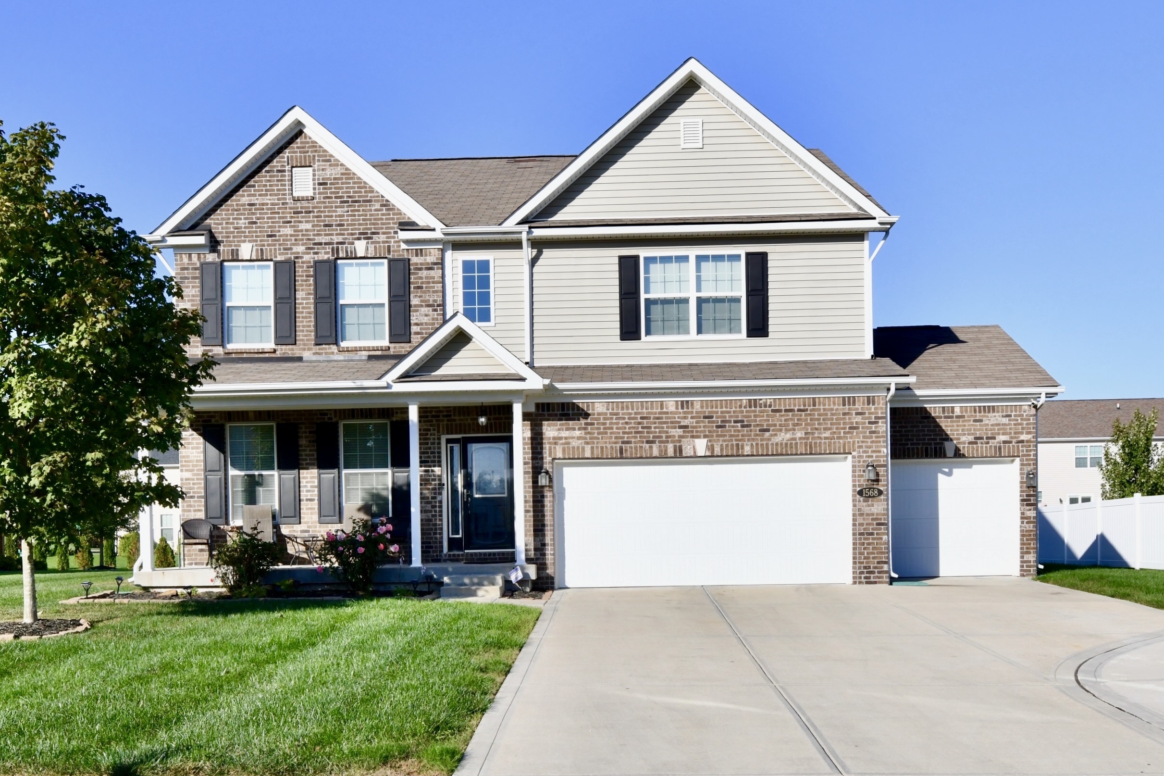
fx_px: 808
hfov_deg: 70.9
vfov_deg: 51.3
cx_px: 478
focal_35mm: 25
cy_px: 385
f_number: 13
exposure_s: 1/640
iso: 640
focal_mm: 21
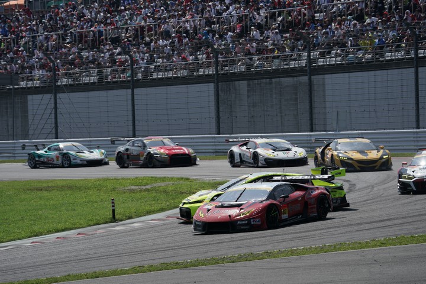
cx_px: 213
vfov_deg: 6.3
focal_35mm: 218
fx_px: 2579
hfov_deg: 9.4
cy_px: 142
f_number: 9
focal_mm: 218
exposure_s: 1/800
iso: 200
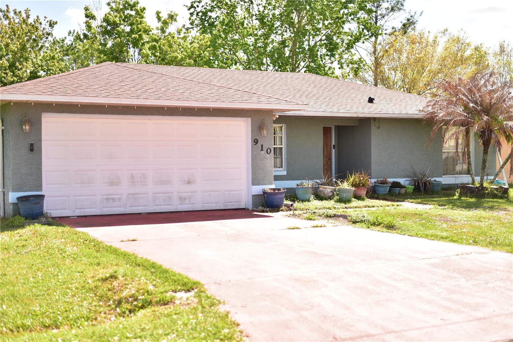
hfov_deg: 39.6
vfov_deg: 27.0
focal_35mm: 50
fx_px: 713
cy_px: 171
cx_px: 256
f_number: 1.8
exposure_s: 1/1600
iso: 100
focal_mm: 50
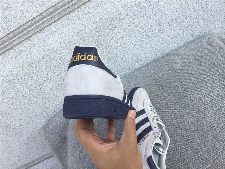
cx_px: 112
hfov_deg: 58.4
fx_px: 201
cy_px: 84
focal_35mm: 31
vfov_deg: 45.4
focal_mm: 3.3
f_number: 2.4
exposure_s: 1/295
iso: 25
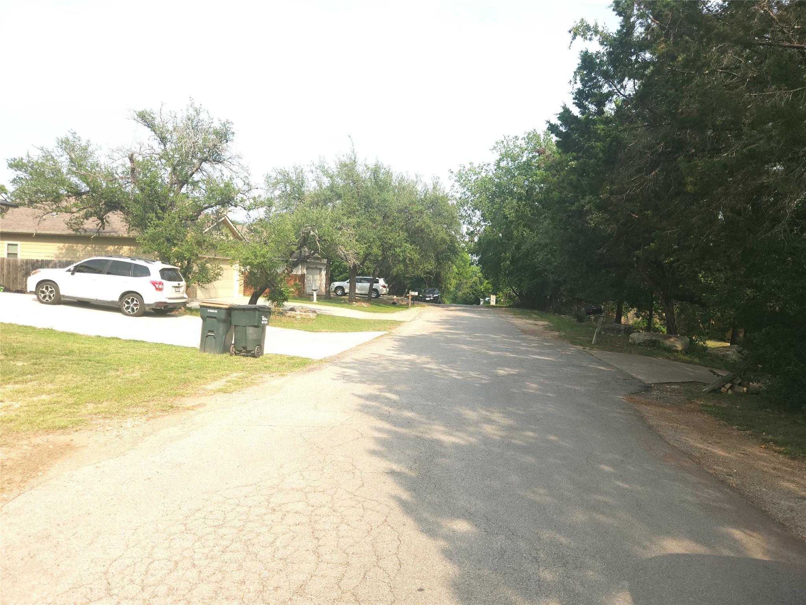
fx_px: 536
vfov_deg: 58.9
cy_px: 302
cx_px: 403
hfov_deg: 73.9
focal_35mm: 23
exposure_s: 1/1276
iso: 40
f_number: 1.8
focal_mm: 5.4
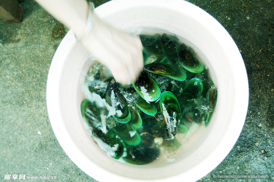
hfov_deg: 53.2
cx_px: 137
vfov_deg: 36.8
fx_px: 274
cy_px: 91
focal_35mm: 36
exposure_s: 1/30
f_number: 4
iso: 200
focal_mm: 24
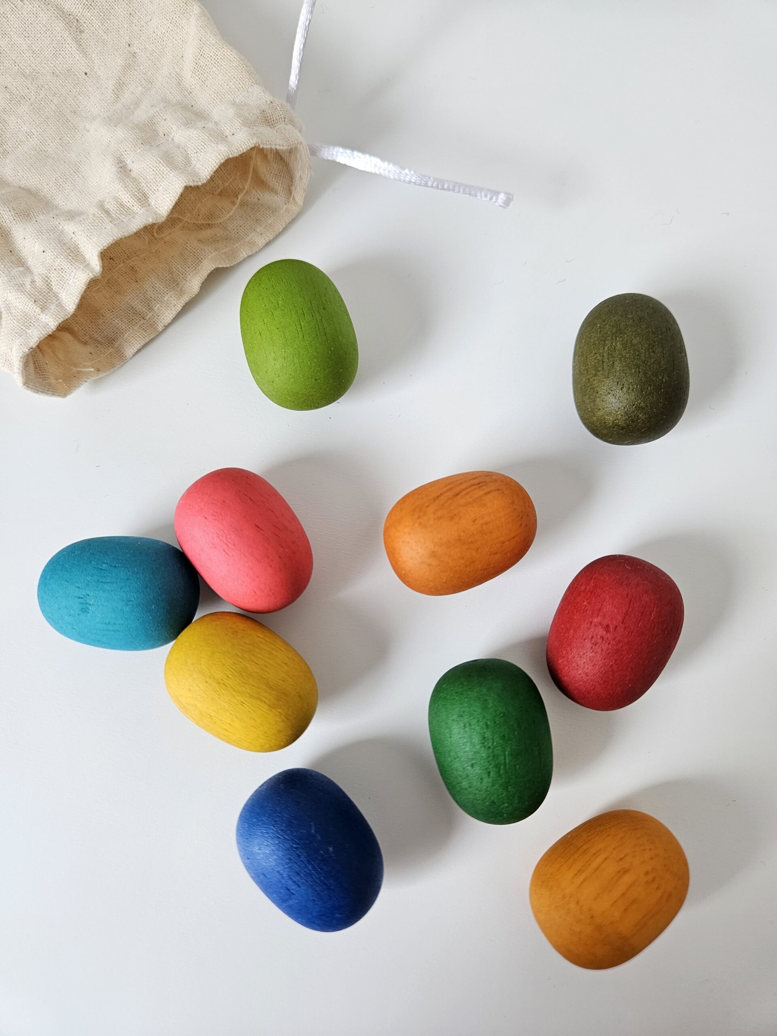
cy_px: 518
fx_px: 688
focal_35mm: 23
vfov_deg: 73.9
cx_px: 388
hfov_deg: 58.9
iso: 160
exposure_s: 1/100
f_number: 1.8
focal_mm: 5.4
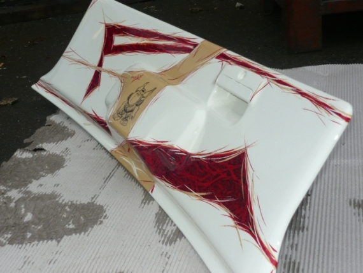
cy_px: 136
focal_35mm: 51
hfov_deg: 37.5
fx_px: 535
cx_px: 182
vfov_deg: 28.6
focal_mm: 8.4
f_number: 3.2
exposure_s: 1/40
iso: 100
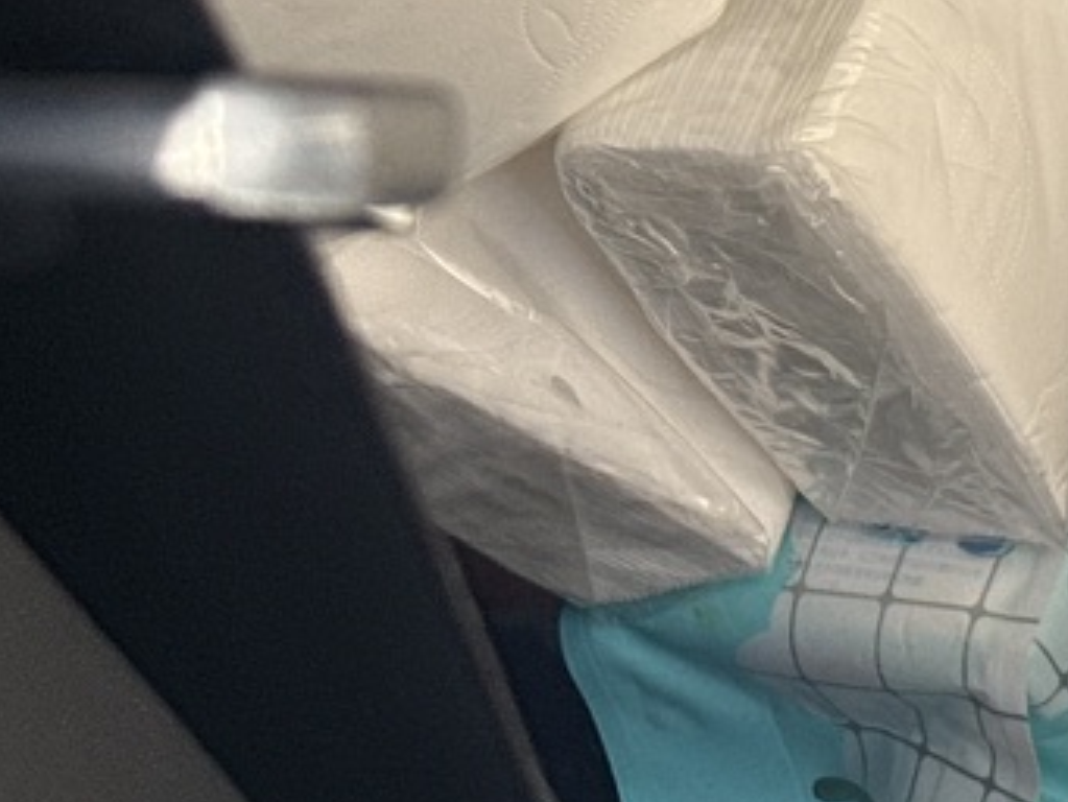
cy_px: 94
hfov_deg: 13.4
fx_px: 4444
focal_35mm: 144
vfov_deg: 10.3
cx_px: 1184
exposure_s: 1/345
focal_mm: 6.76
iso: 100
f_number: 1.78
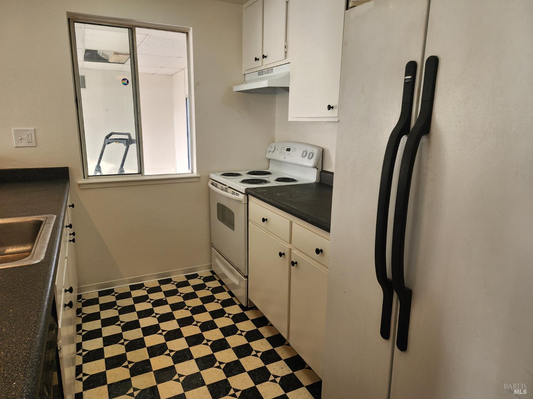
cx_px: 266
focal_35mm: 23
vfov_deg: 58.9
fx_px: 354
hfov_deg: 73.9
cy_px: 200
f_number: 1.8
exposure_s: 1/120
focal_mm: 6.4
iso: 40
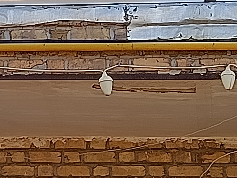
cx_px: -189
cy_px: -77
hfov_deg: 9.1
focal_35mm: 207
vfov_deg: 7.1
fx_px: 1417
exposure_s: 1/179
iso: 50
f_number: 1.7
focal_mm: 5.24
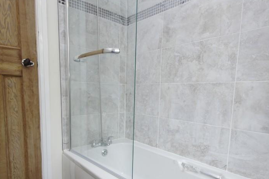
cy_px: 114
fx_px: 164
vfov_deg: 56.4
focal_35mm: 22
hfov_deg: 78.5
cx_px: 137
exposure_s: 1/3
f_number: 8
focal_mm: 10
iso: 100
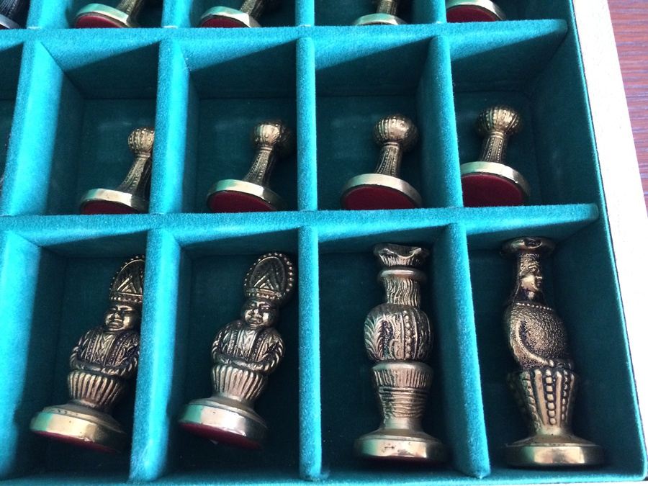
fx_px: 562
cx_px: 324
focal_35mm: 30
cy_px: 243
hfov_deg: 60.0
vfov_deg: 46.8
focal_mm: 4.12
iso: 320
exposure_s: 1/24
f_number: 2.2
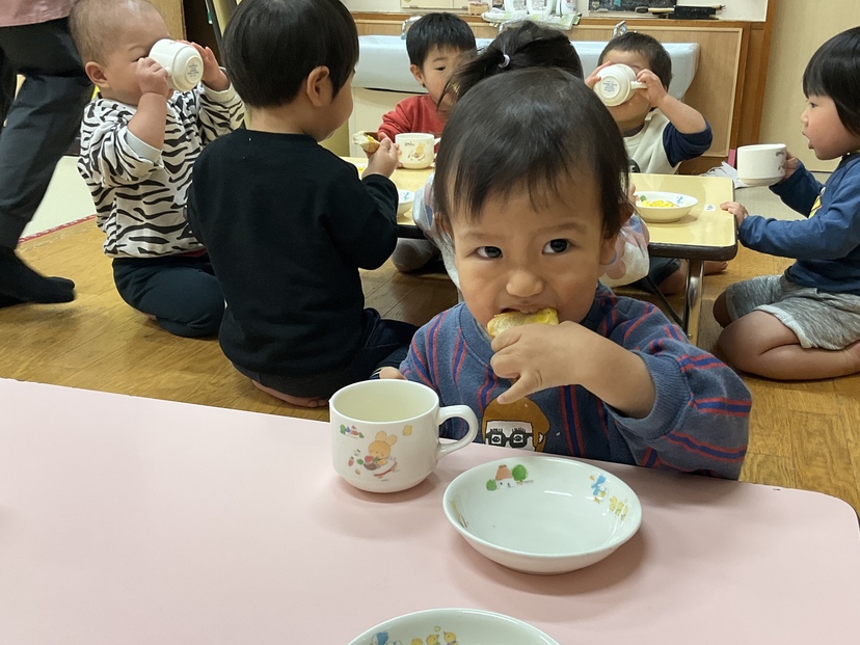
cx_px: 483
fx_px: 870
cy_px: 307
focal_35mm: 35
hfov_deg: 52.5
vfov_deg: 40.7
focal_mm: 3
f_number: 1.8
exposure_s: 1/60
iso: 64
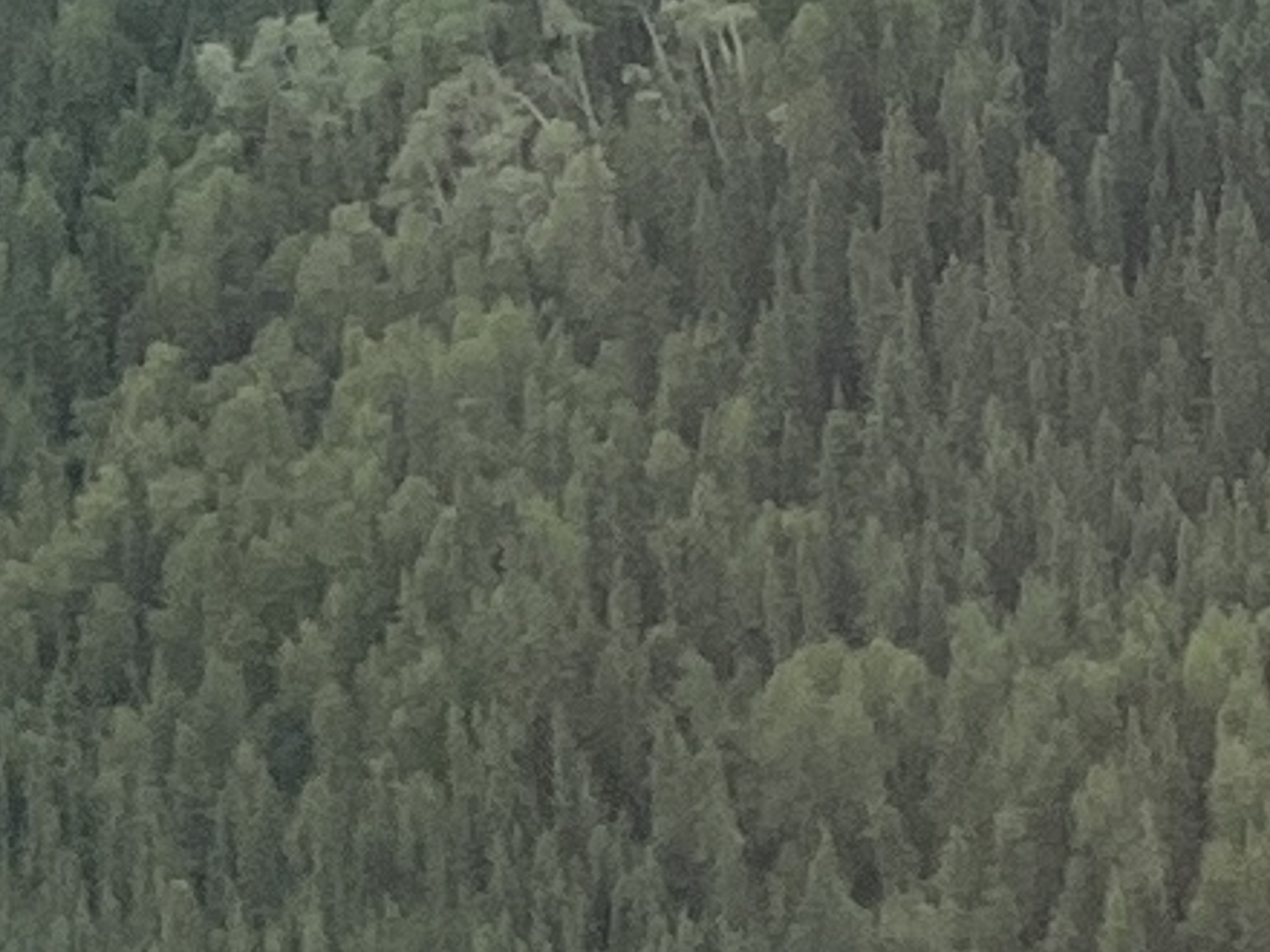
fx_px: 8732
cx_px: 1385
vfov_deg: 6.0
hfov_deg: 8.3
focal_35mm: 238
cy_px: -1186
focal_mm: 4.25
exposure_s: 1/620
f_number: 1.8
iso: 32
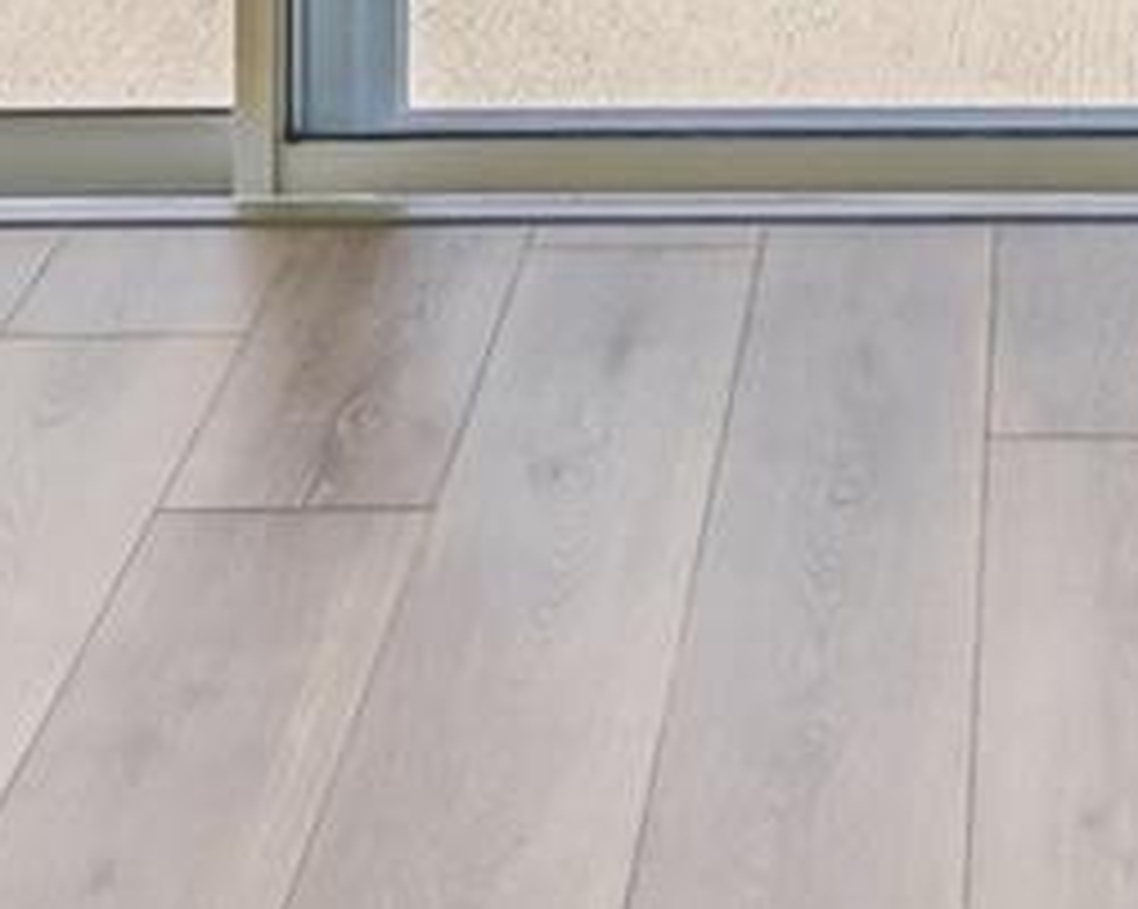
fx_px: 2995
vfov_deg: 13.8
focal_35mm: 89
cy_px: -1062
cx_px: 913
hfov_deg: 21.2
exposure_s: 1/125
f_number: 7.1
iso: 100
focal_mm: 10
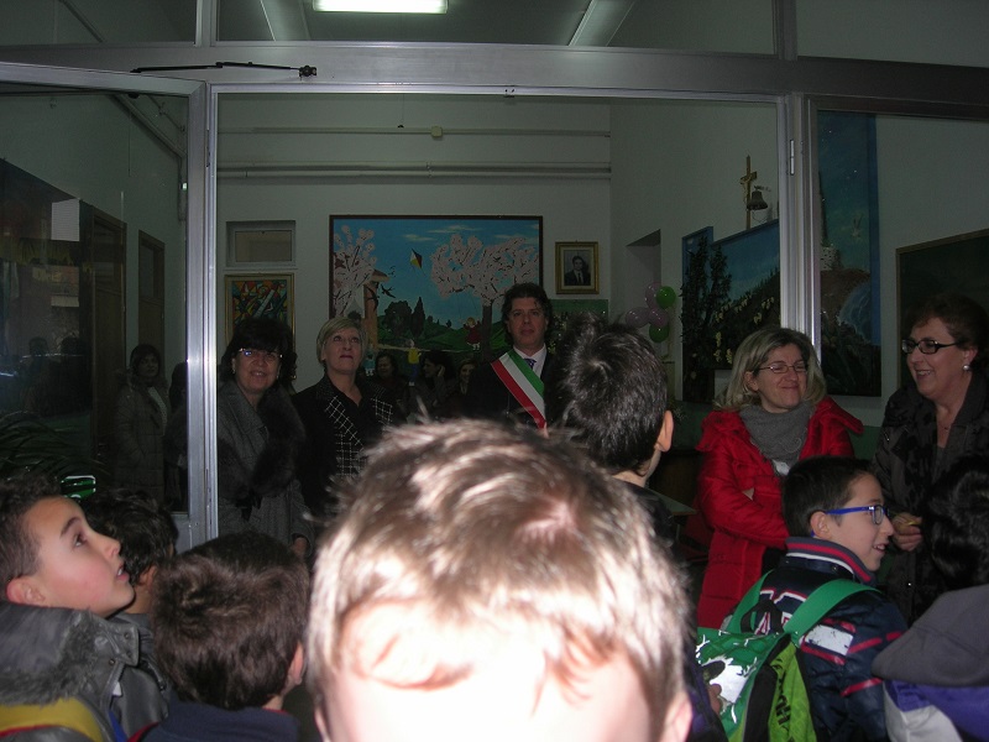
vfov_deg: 37.7
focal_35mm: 38
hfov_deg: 49.0
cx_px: 494
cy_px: 371
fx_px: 1086
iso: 64
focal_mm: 7.8
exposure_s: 1/60.1
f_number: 2.8
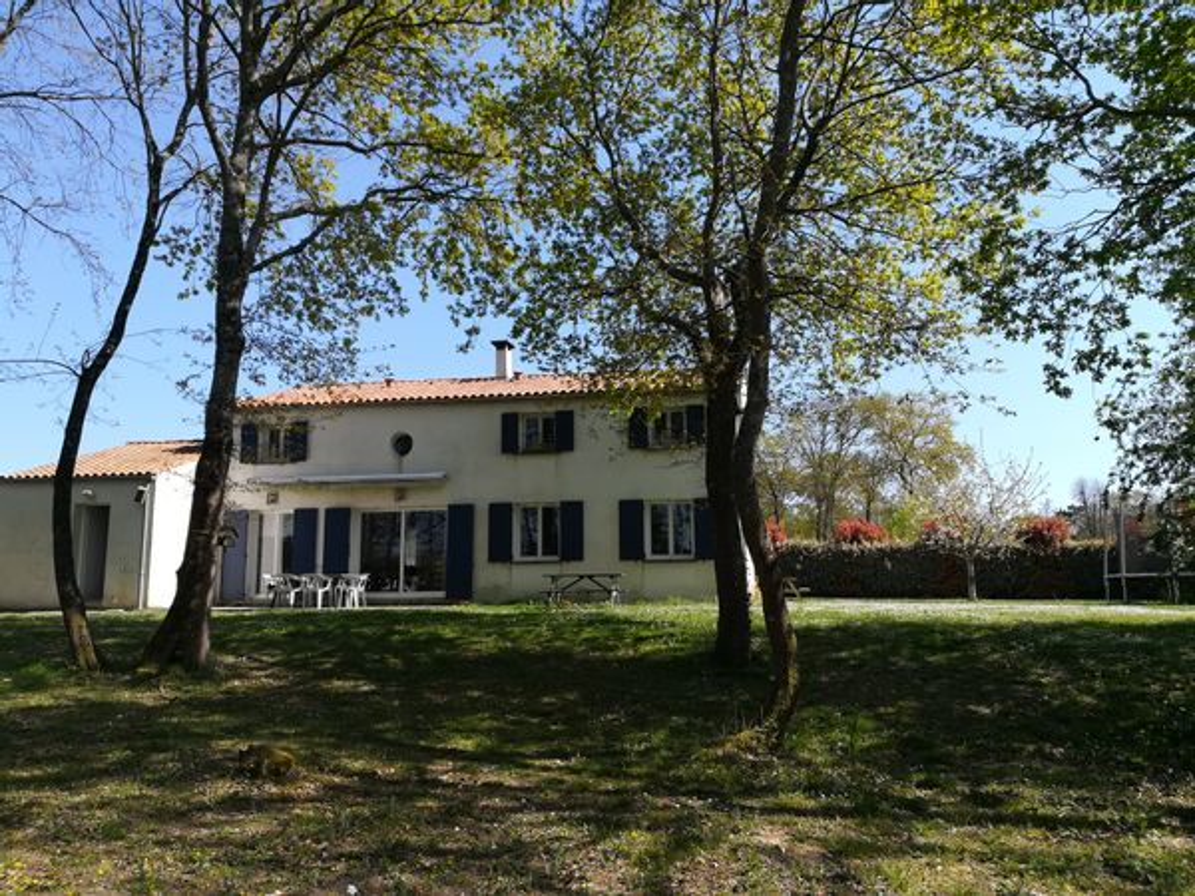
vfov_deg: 53.1
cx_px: 598
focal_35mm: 26
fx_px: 898
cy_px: 448
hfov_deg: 67.3
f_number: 2.2
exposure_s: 1/647
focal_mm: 3.83
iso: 50
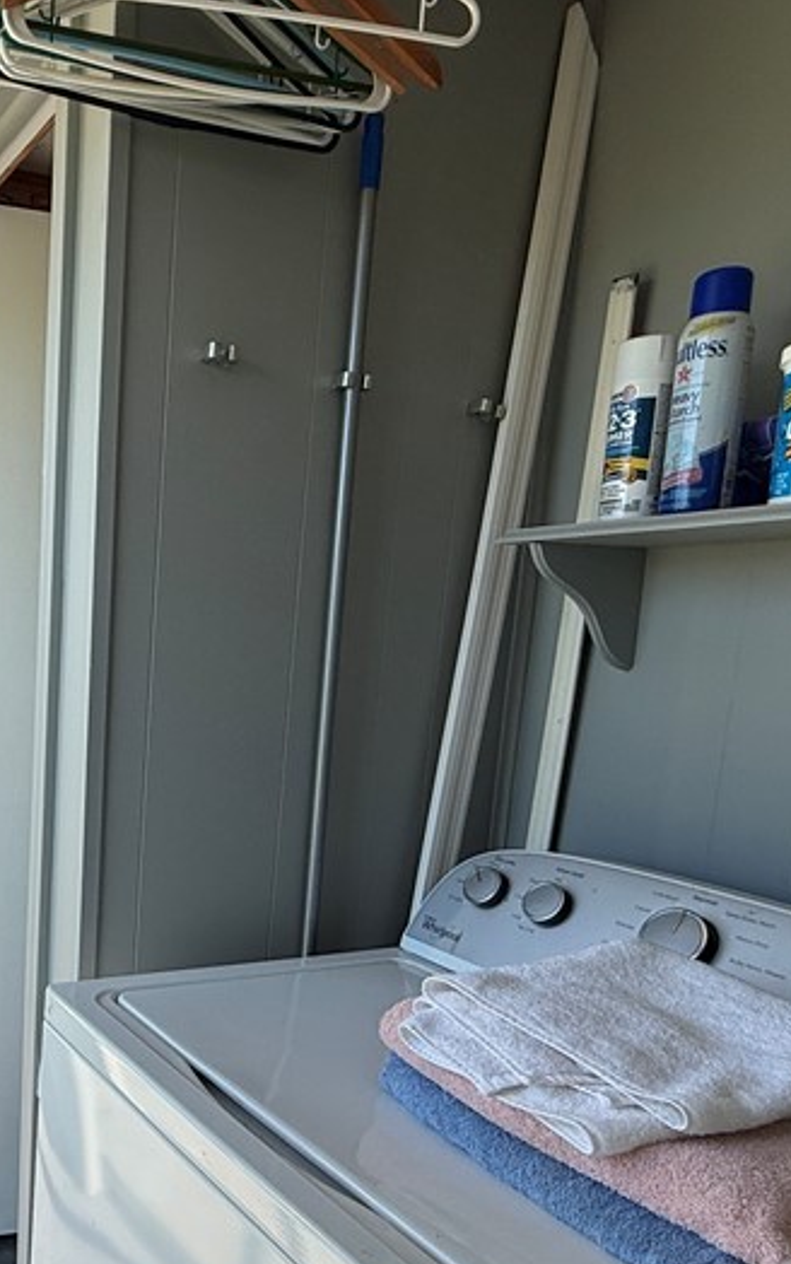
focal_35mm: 29
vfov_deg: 63.7
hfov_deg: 39.4
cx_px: 51
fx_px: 999
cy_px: 789
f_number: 2.2
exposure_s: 1/498
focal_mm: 2.22
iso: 64
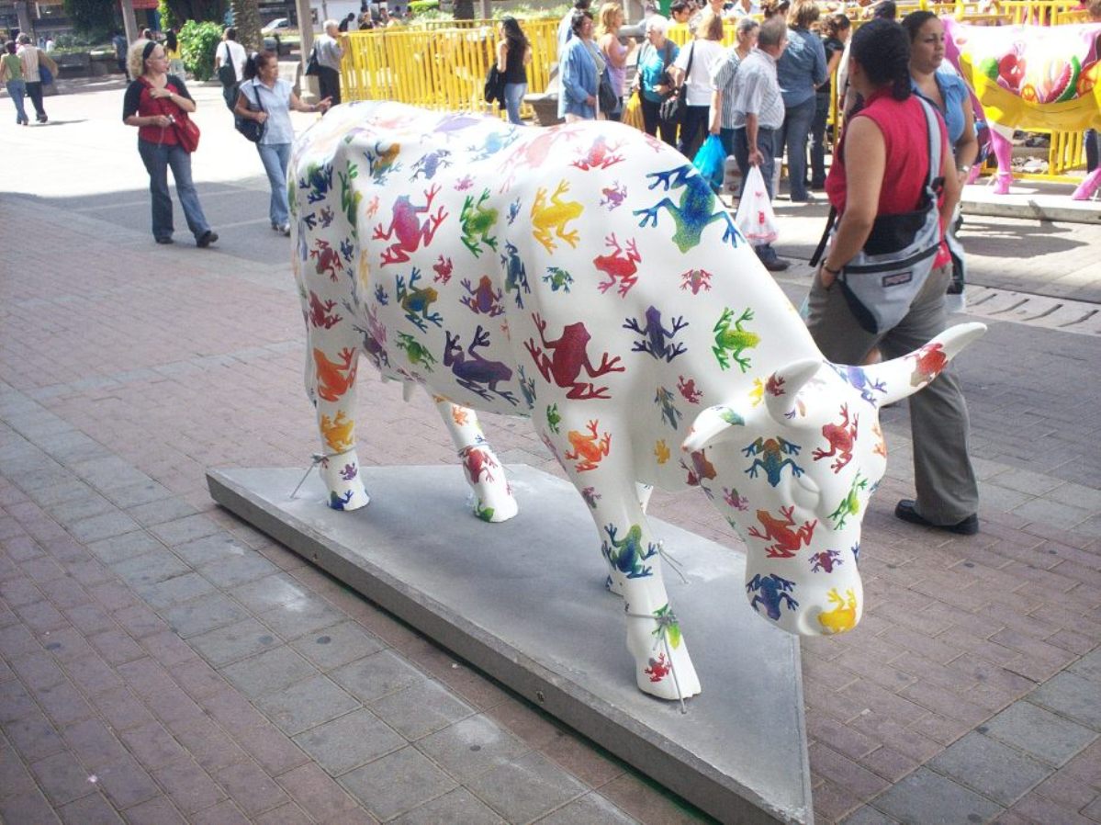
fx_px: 1144
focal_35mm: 36
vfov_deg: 39.6
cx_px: 550
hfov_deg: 51.4
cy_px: 412
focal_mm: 6
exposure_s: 1/134
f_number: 4.5
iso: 100
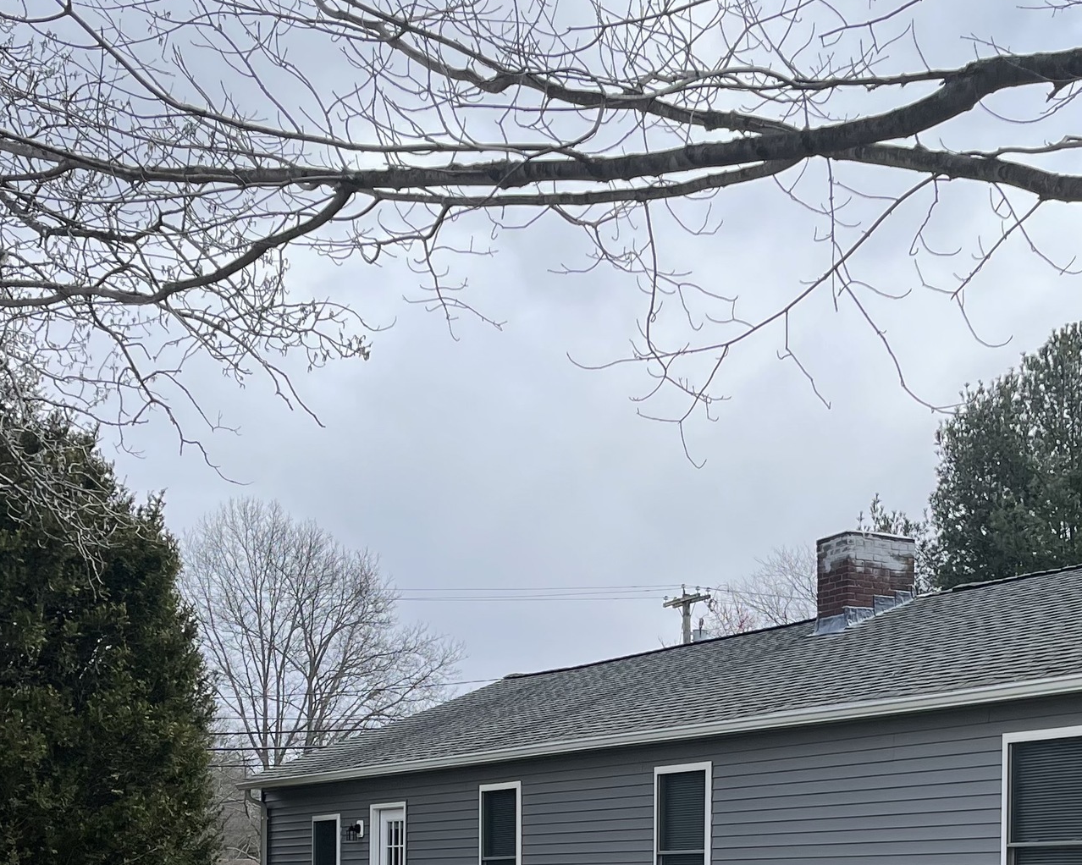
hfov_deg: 30.8
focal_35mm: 61
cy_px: 923
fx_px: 1953
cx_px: 674
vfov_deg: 23.6
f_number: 1.6
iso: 32
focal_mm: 5.1
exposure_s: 1/2924
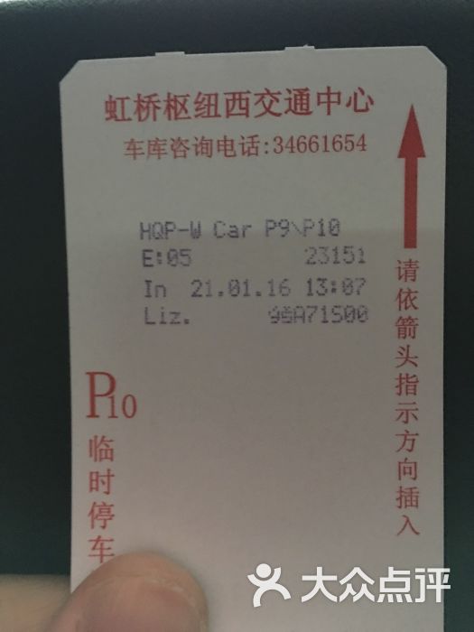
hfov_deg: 48.2
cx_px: 237
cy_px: 316
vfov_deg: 61.7
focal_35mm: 29
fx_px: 529
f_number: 2.2
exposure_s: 1/4
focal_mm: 4.15
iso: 160
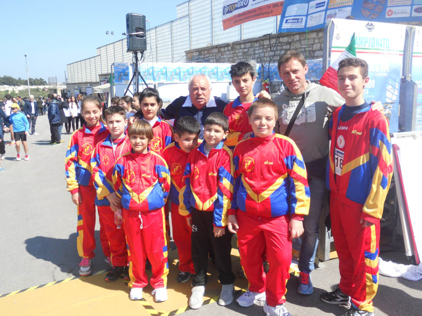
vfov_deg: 44.2
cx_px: 211
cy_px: 158
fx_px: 390
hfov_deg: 56.8
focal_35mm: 32
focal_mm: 5.8
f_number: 3.5
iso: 80
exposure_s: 1/500
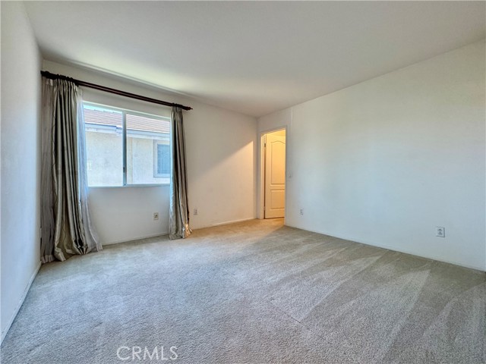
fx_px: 197
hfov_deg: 102.1
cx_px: 243
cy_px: 182
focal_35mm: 14
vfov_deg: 85.7
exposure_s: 1/120
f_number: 2.2
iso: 250
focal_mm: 2.22
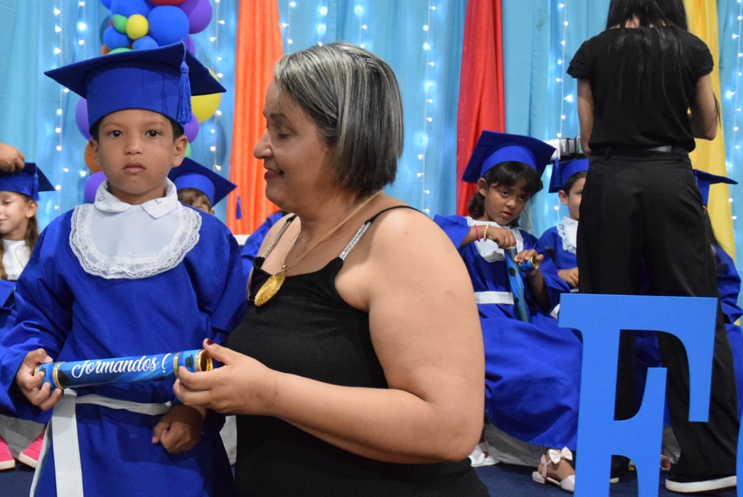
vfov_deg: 26.0
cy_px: 302
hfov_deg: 37.5
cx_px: 210
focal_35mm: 52
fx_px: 1074
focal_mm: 22
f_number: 3.5
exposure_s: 1/60
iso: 3600
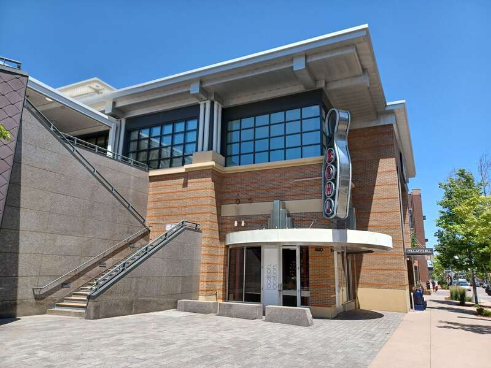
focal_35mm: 25
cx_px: 246
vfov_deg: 54.9
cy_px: 184
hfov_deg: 69.4
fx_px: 355
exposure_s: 1/297
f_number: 1.8
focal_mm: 4.6
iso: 32
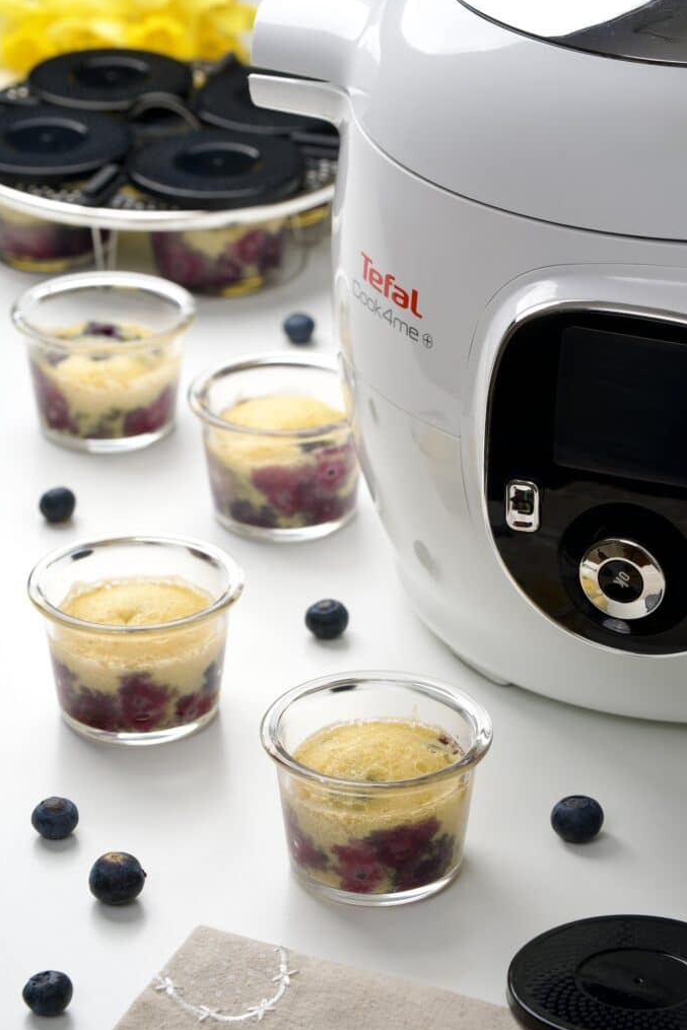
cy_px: 516
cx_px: 345
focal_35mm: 118
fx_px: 3376
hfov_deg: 11.6
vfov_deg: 17.3
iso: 100
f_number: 9
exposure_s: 1/6
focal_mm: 117
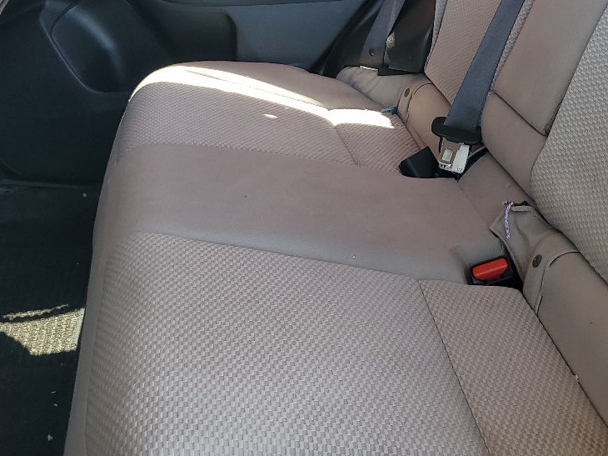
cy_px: 96
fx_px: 1001
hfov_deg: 33.3
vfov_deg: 25.2
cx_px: 435
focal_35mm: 57
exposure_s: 1/120
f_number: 1.5
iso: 50
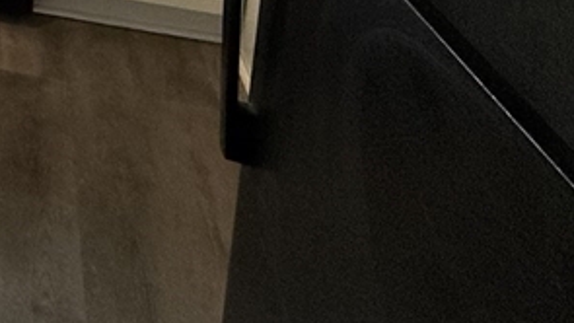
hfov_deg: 23.8
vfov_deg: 17.7
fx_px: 807
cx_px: -407
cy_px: -276
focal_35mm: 53
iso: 320
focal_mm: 2.22
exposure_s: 1/120
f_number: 2.2
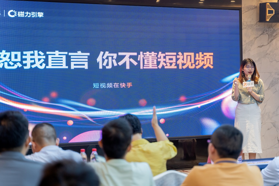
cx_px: 140
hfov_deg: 27.0
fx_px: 581
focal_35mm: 75
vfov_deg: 18.2
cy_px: 93
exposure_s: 1/50
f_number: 3.2
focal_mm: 75
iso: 640
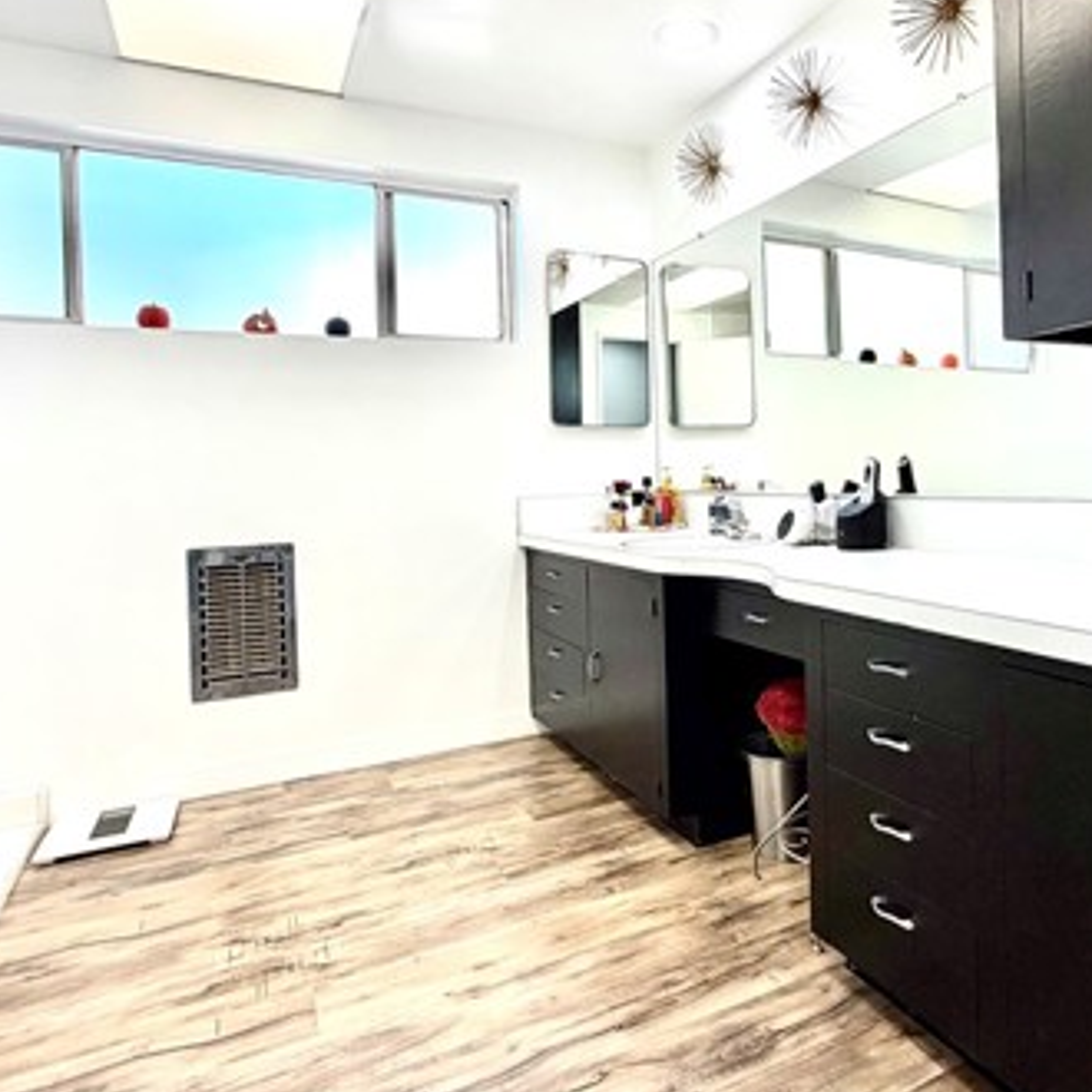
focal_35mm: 24
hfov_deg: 63.6
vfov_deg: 64.8
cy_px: 480
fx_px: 857
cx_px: 715
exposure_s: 1/120
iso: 100
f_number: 2.2
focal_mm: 2.22
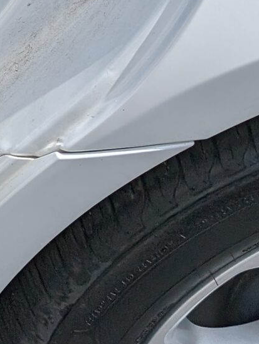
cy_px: -294
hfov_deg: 11.6
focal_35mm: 112
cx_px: -300
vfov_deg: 15.0
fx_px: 1115
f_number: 1.68
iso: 21
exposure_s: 1/1637
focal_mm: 6.9
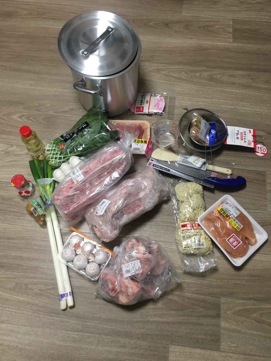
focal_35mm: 29
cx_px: 136
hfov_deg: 48.2
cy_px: 180
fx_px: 303
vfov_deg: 61.7
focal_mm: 4.15
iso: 80
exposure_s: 1/30
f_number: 2.2
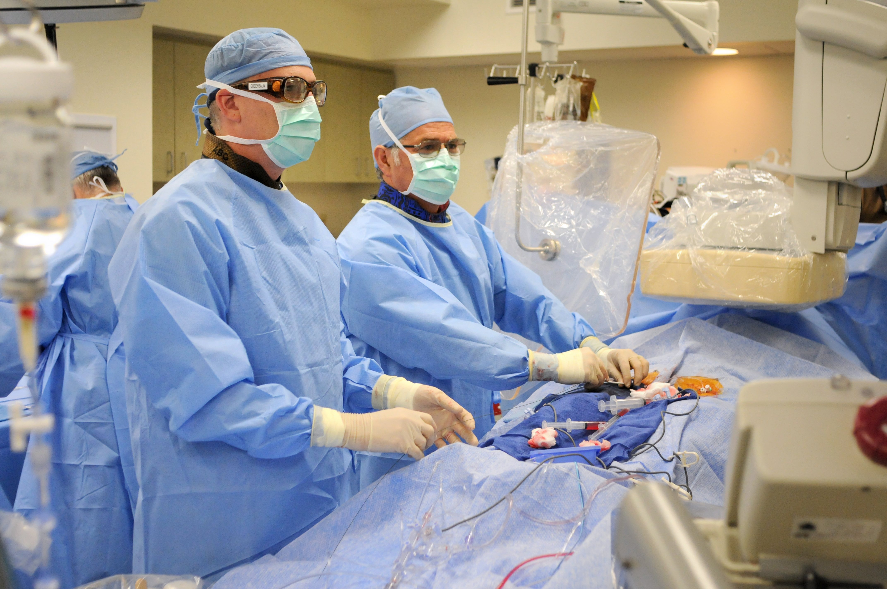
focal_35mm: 42
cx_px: 444
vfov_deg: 31.8
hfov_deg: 46.4
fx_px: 1034
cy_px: 294
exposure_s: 1/400
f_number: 3.2
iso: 1000
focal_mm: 28
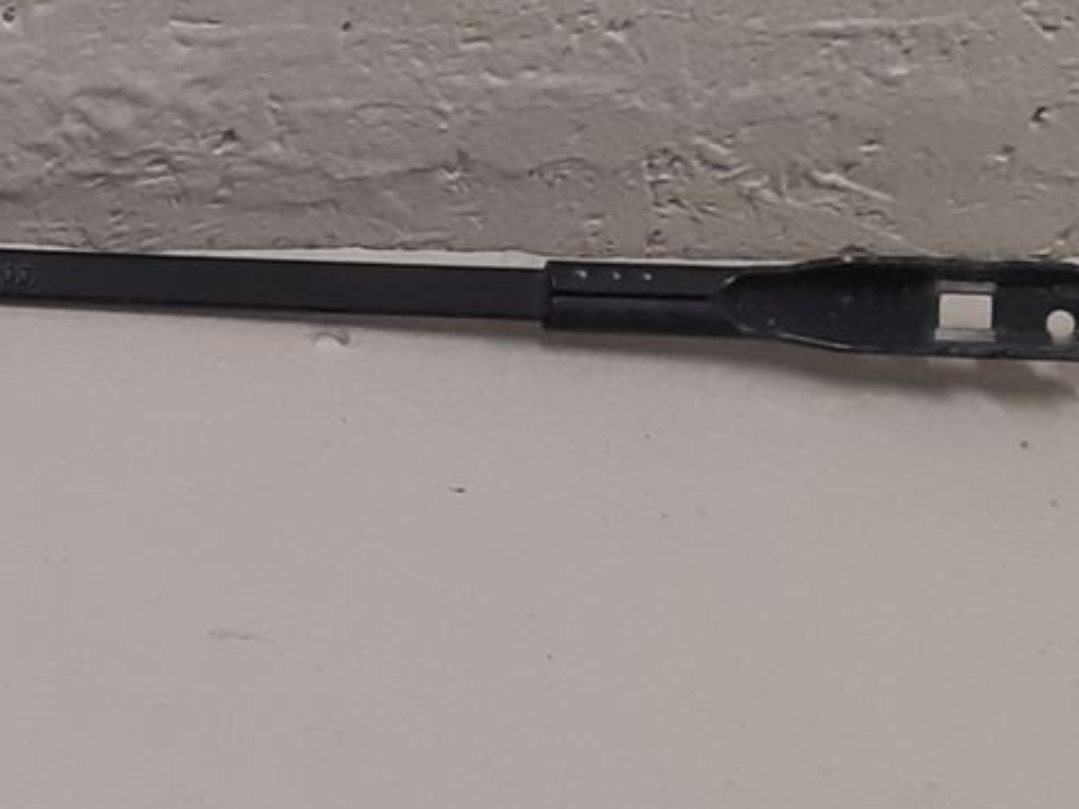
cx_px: -1010
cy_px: 346
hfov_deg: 14.7
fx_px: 3521
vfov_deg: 13.1
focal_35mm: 113
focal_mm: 3.93
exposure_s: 1/50
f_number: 1.7
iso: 100
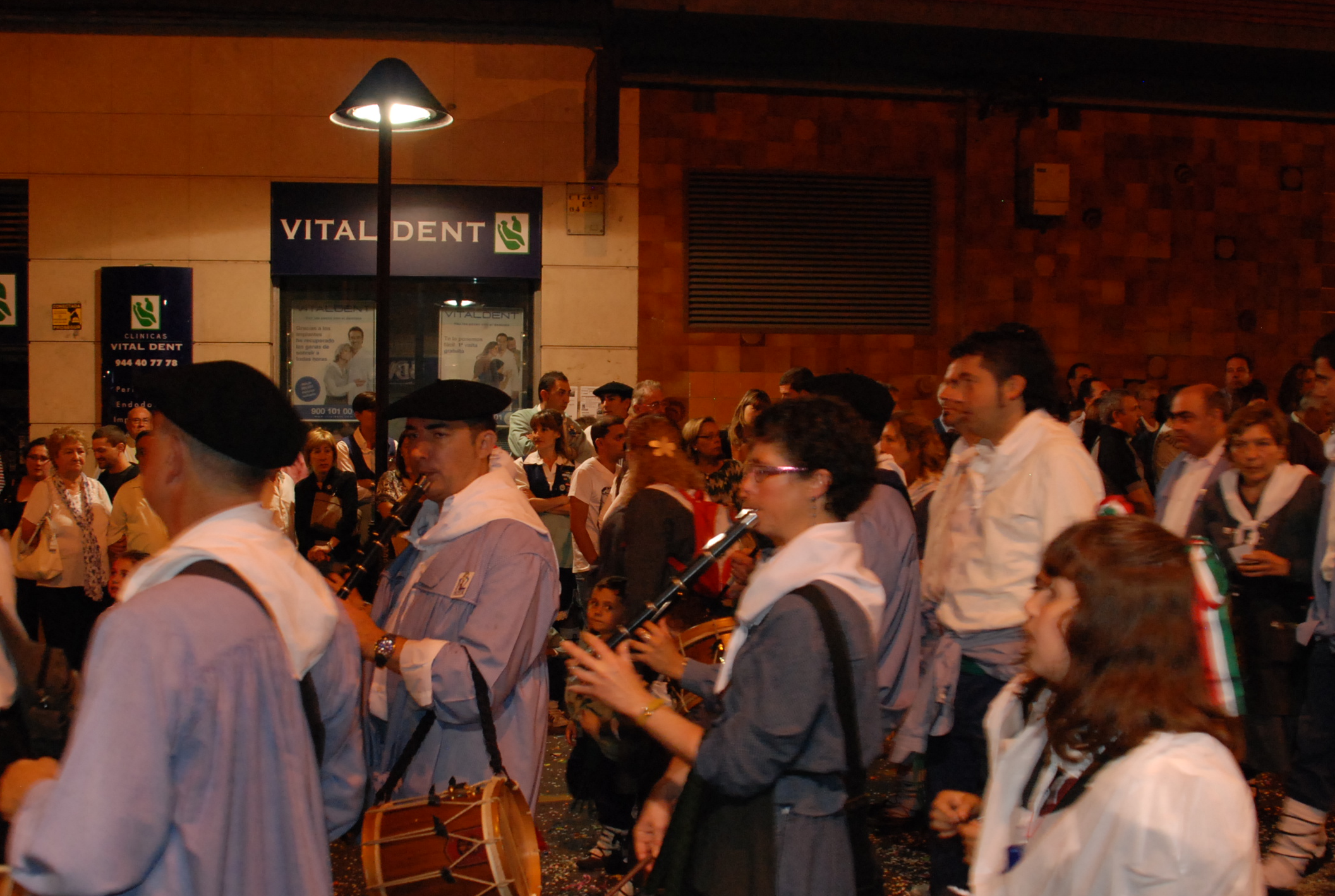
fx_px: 1375
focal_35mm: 37
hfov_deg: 51.8
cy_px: 496
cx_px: 649
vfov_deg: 36.1
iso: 800
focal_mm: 18
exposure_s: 1/30
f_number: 4
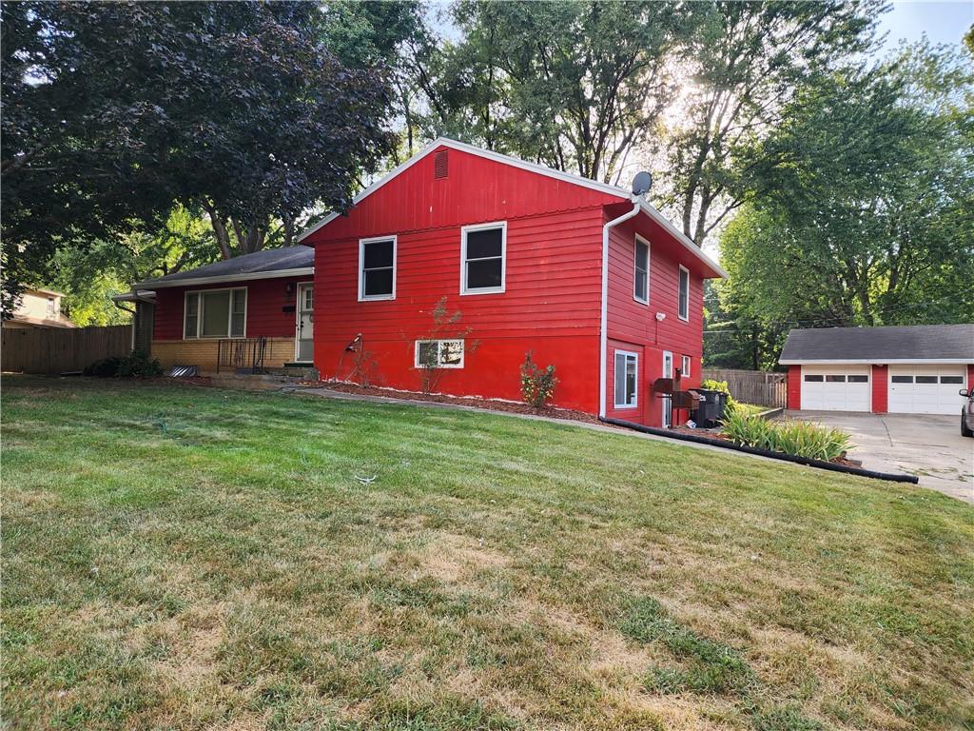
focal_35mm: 23
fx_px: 647
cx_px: 487
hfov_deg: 73.9
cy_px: 366
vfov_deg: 58.9
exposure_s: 1/180
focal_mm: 6.4
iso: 20
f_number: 1.8
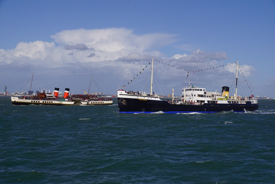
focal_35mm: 60
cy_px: 92
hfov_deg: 33.4
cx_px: 138
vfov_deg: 22.6
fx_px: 458
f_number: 8
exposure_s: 1/3200
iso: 800
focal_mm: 40
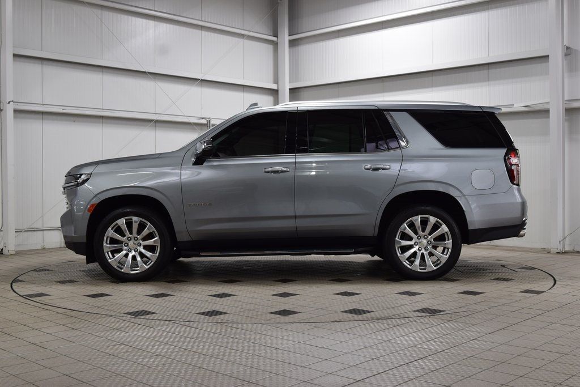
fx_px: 677
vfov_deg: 31.9
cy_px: 194
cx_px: 290
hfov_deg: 46.4
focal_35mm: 42
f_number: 7.1
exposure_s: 1/25
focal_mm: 28
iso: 400
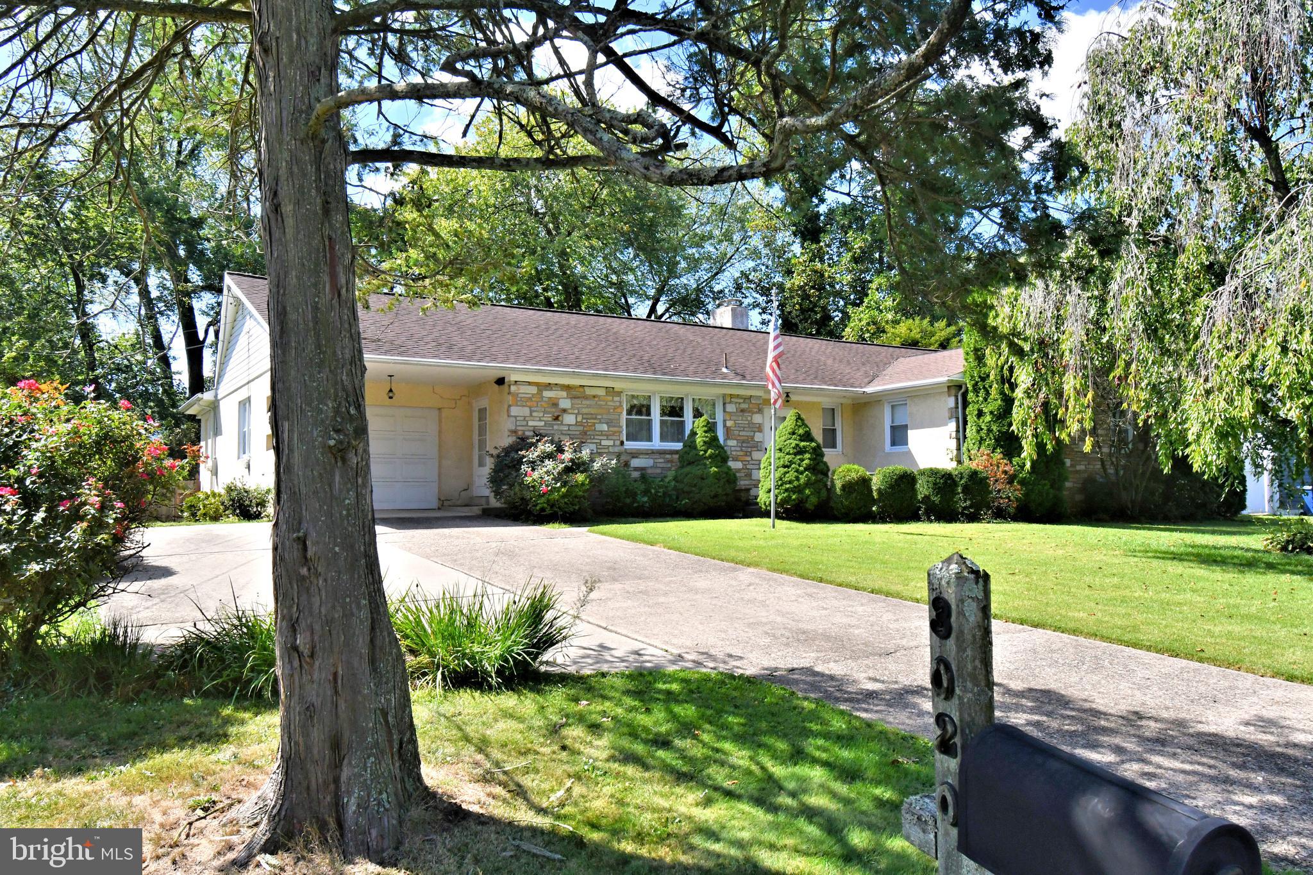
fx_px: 985
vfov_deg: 47.9
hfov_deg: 67.4
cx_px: 656
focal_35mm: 27
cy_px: 438
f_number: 14
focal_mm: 18
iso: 1000
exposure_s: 1/640
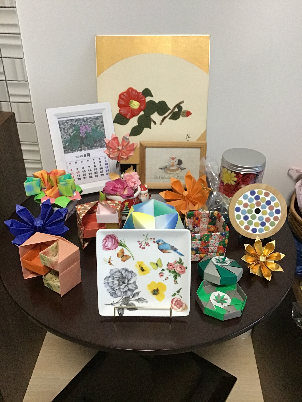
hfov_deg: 45.4
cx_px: 151
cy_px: 201
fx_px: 361
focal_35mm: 31
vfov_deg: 58.4
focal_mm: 3.3
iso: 200
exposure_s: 1/30
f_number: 2.4
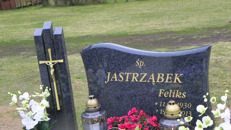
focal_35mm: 66
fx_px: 404
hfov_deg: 31.9
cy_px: 80
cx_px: 116
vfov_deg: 18.2
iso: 64
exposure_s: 1/60
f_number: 3.5
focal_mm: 10.7
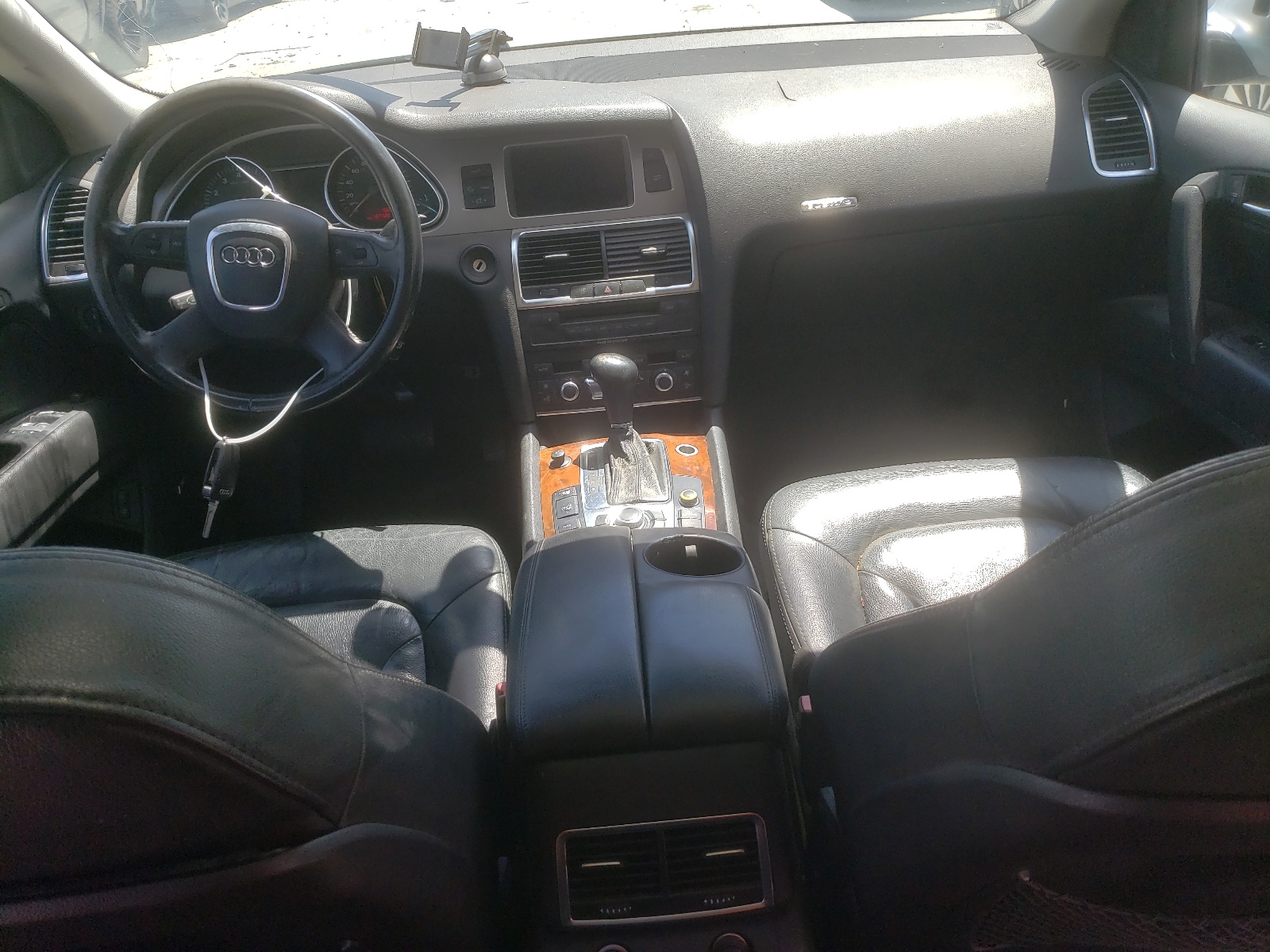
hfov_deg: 67.3
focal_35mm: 26
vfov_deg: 53.1
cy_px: 476
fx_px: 954
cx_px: 635
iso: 50
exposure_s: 1/714
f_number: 1.5
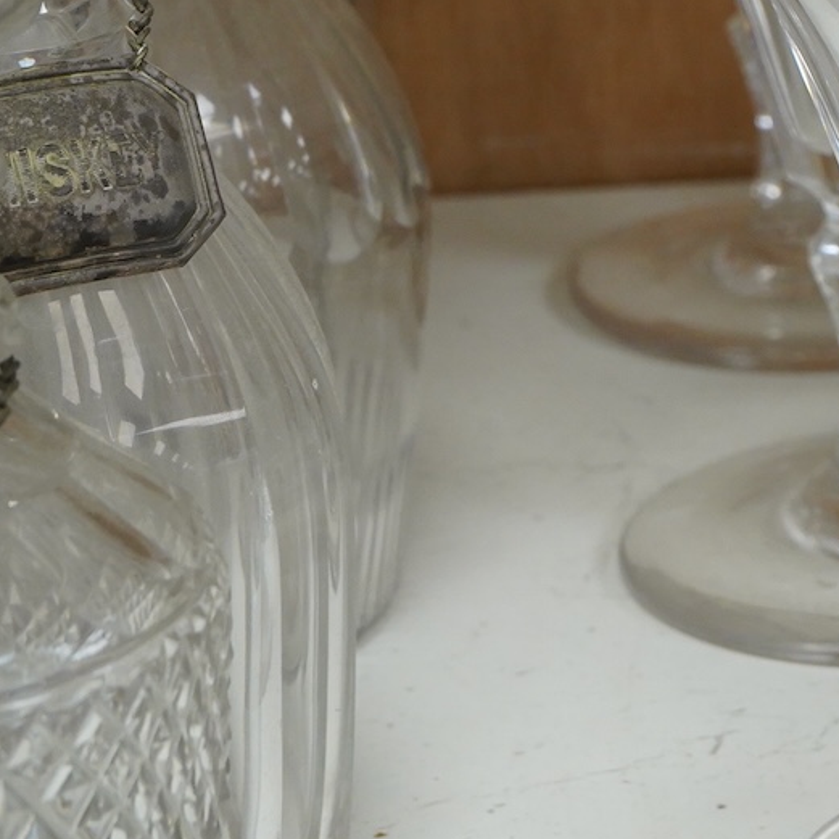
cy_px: 247
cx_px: 1191
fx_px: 4607
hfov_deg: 10.1
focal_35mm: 168
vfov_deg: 10.4
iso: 2500
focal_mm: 60
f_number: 10
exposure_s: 1/80
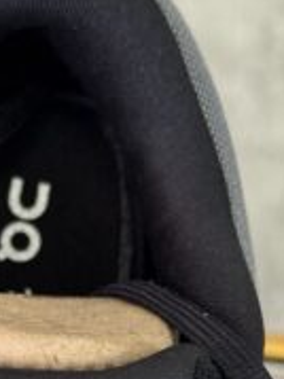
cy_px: 357
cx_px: -25
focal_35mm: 143
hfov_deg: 10.2
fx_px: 1566
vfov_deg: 13.7
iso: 160
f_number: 1.78
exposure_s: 1/64
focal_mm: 6.76
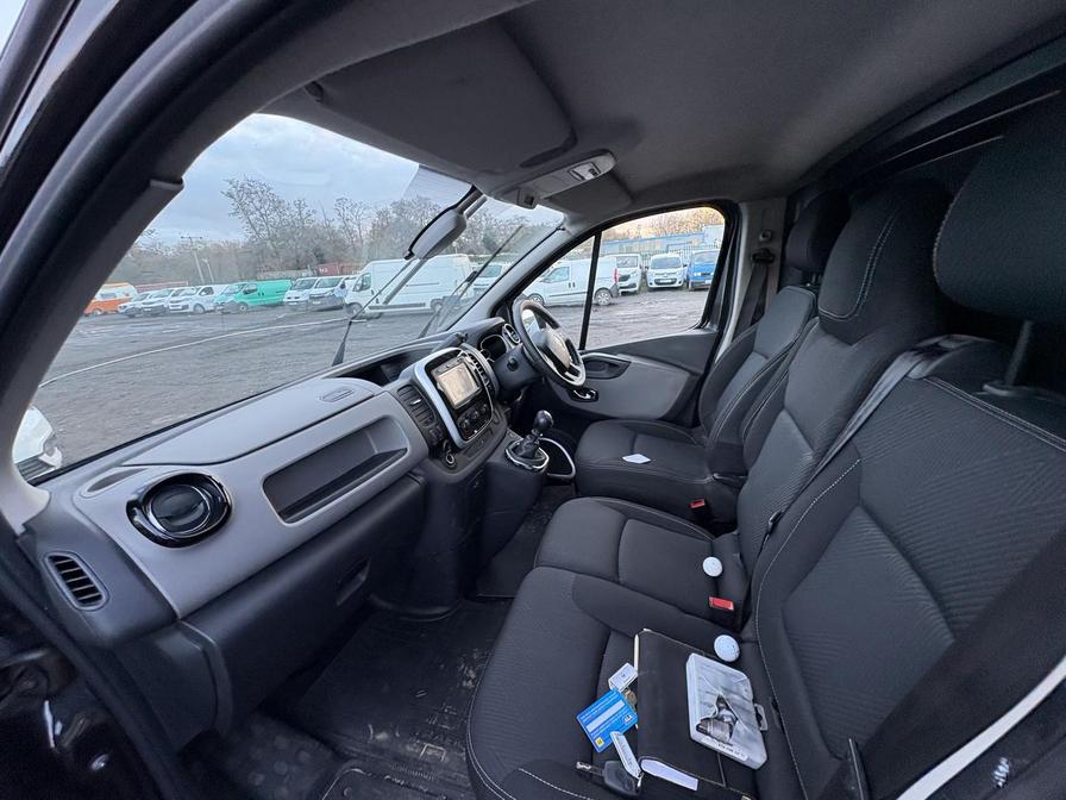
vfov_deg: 85.7
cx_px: 533
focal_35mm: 14
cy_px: 400
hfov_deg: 102.1
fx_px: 431
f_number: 2.2
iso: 250
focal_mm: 2.22
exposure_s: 1/97
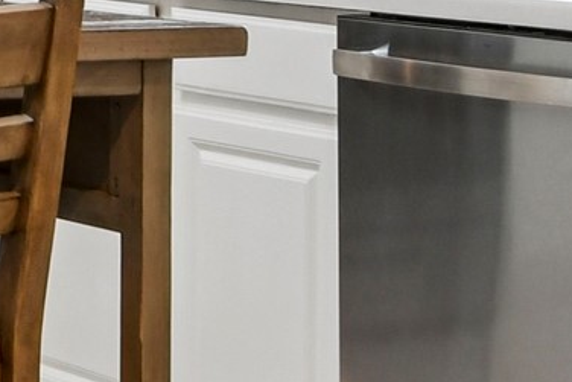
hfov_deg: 11.6
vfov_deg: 8.5
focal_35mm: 156
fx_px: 2479
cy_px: -265
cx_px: -639
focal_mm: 18
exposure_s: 1/30
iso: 400
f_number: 8
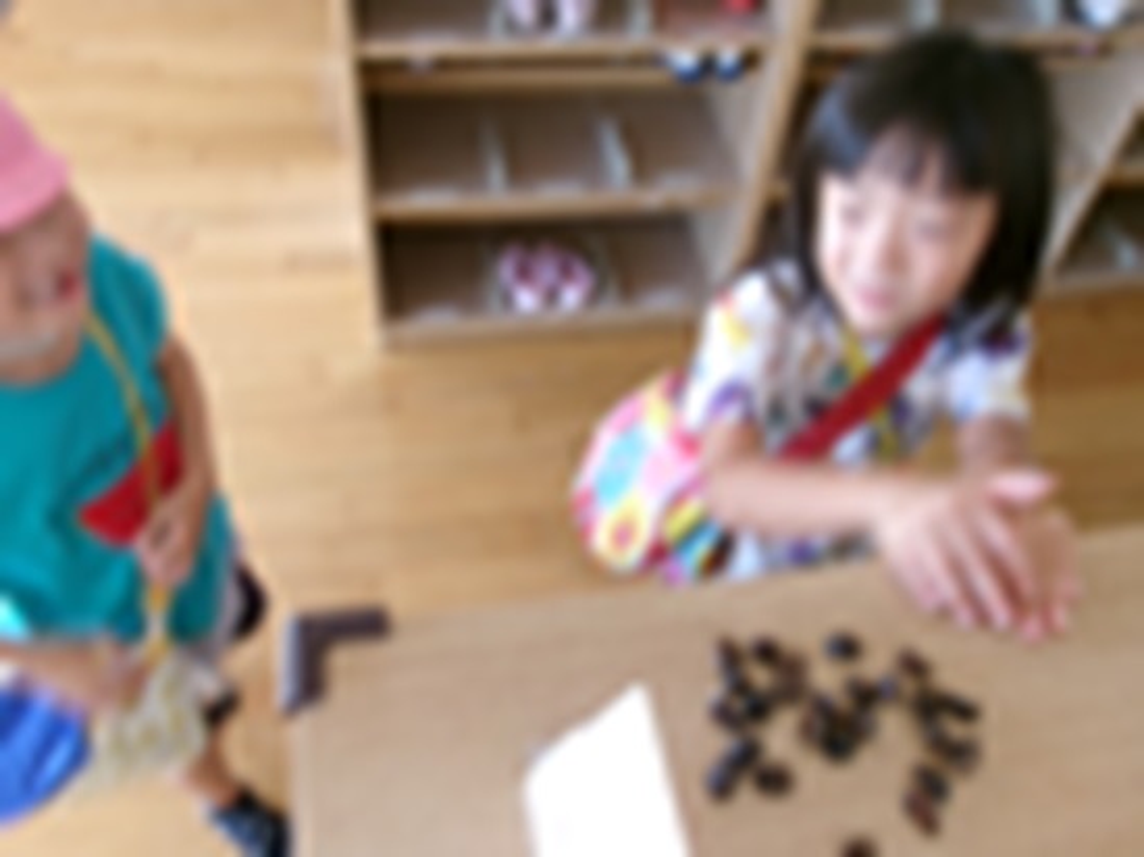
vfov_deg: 49.7
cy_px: 428
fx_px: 925
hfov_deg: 63.5
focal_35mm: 28
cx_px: 572
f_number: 3.9
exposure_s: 1/34
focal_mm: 5.1
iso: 111
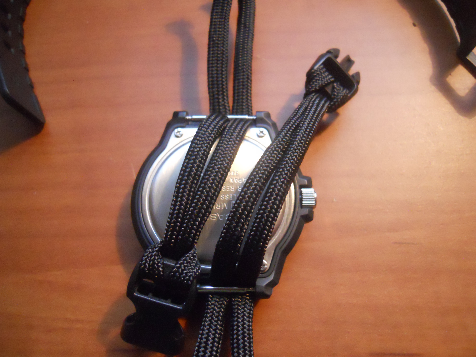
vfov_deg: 49.7
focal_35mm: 28
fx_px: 385
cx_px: 238
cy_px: 178
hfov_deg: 63.4
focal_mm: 5
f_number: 2.7
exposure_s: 1/60
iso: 800
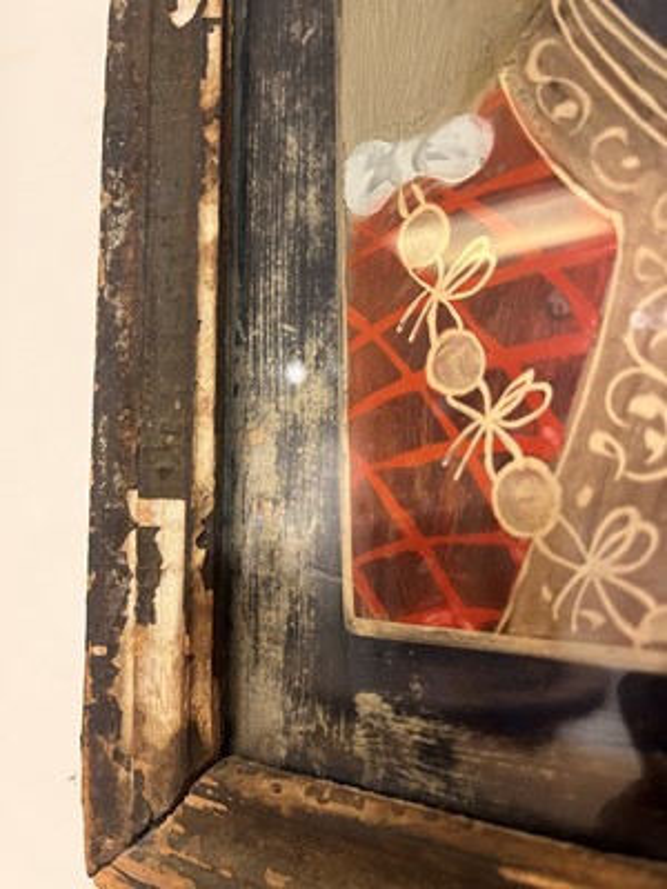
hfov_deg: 53.1
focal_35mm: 26
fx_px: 668
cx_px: 334
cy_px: 444
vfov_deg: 67.3
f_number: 1.6
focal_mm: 5.1
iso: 200
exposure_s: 1/50
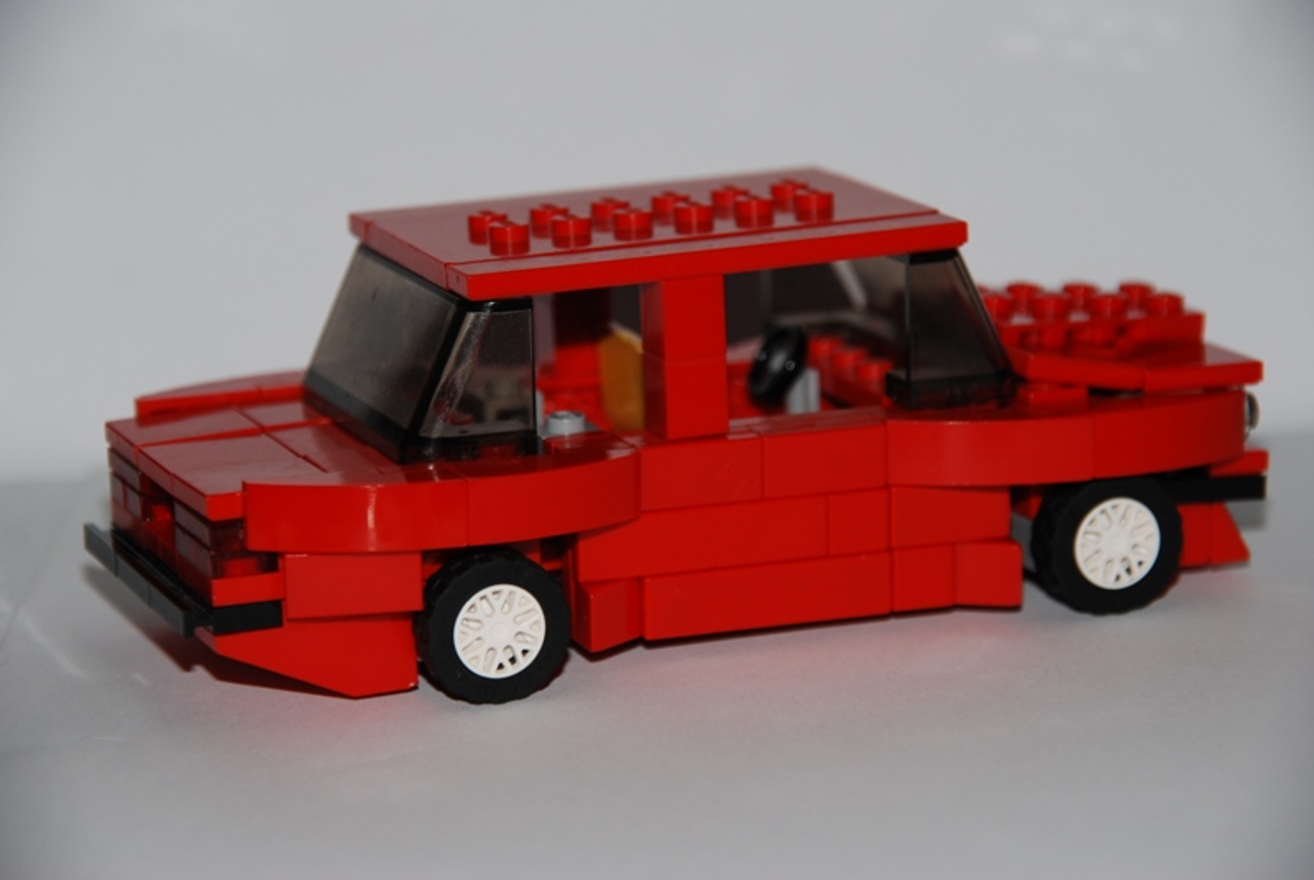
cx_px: 657
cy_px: 440
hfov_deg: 14.4
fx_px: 5209
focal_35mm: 142
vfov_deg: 9.7
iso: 200
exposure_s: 1/60
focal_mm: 95
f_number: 5.6
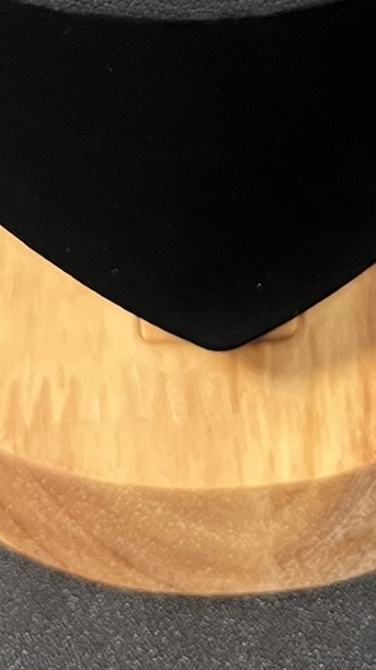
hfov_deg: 12.7
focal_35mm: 95
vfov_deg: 19.3
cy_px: -366
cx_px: 205
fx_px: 1686
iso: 500
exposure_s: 1/60
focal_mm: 5.7
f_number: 1.5
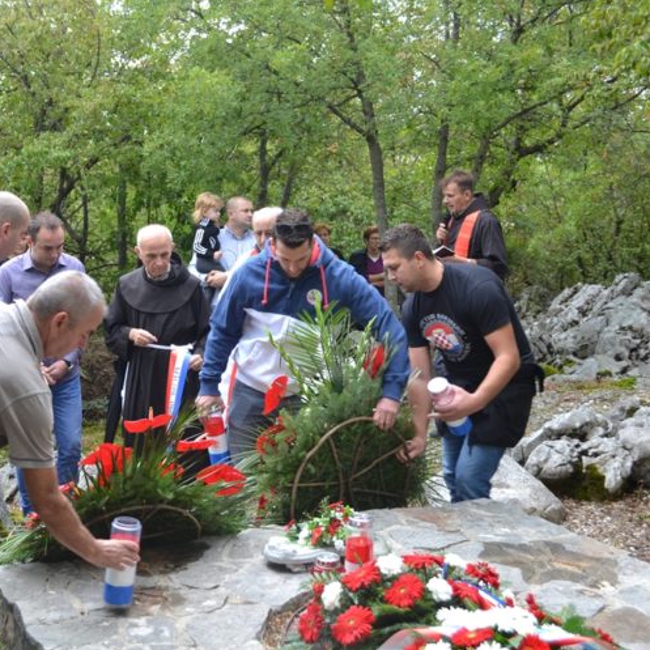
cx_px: 225
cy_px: 324
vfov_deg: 34.0
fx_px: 1062
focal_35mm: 50
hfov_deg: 33.8
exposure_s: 1/50
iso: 400
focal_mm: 26
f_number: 4.2
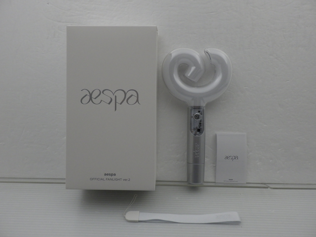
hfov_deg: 63.4
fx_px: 256
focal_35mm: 28
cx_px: 158
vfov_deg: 49.7
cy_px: 118
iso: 400
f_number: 4.2
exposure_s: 1/160
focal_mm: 5
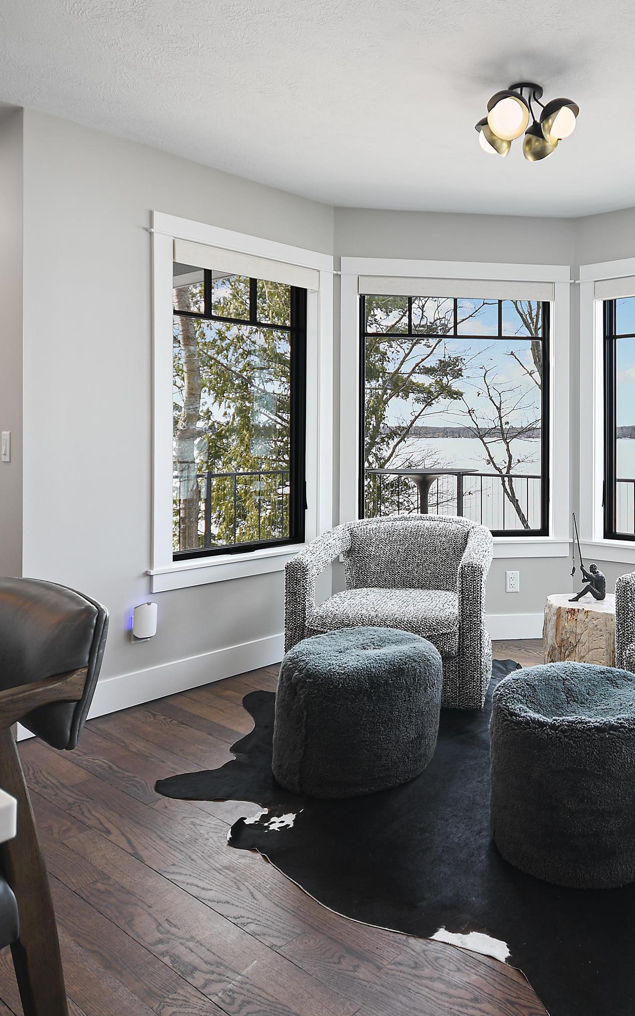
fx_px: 714
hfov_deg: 45.3
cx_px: 517
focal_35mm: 26
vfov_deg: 70.9
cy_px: 506
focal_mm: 11
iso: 100
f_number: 5
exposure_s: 1/15
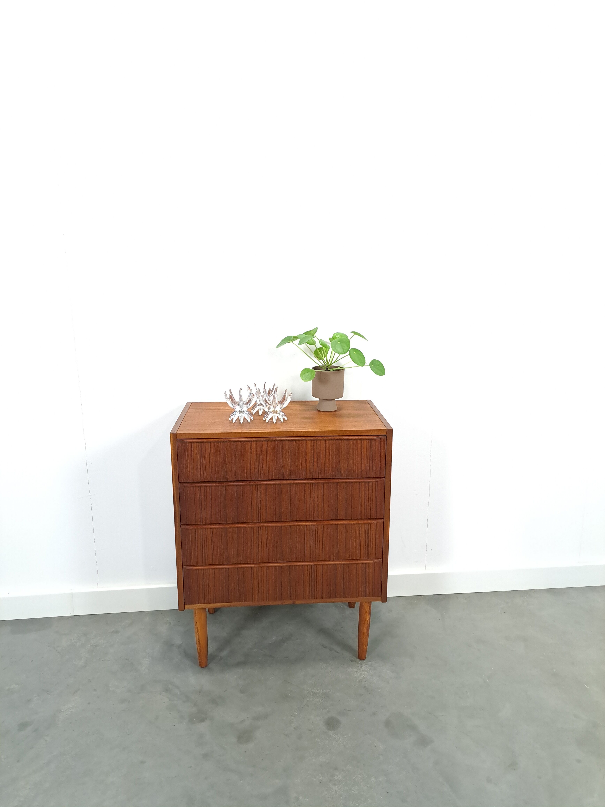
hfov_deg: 56.8
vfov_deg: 71.6
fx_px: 559
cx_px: 302
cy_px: 404
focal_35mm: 24
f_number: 1.8
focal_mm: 5.23
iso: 400
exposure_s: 1/50
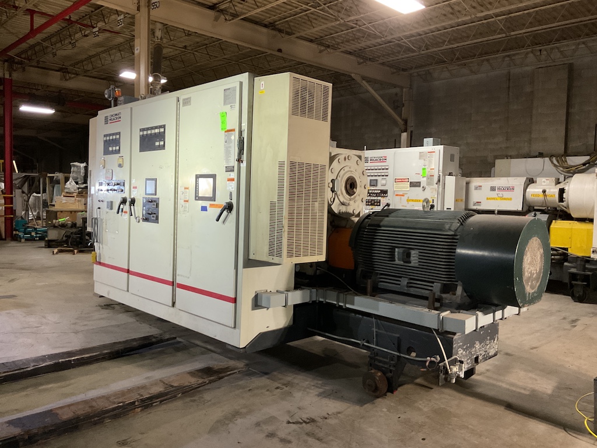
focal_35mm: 29
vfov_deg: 48.2
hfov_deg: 61.7
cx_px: 298
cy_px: 224
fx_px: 500
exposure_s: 1/40
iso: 320
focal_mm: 3
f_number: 1.8
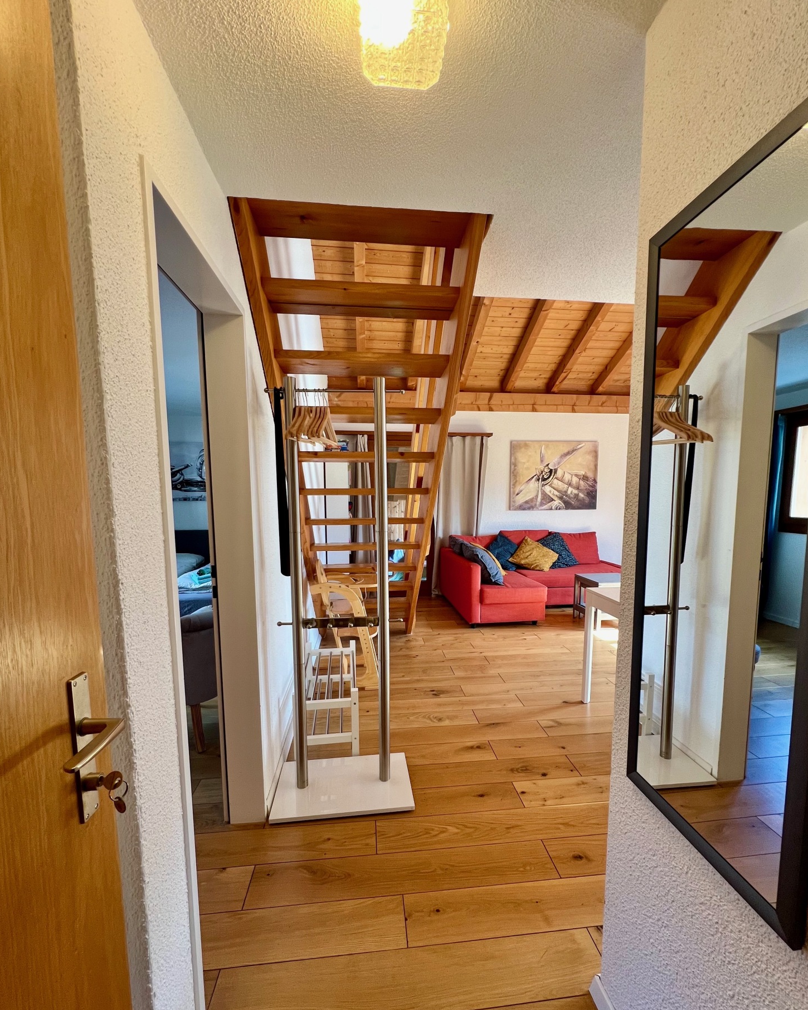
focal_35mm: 14
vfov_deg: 100.4
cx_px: 412
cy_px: 551
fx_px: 419
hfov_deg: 88.0
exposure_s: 1/99
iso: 125
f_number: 1.8
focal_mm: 1.57
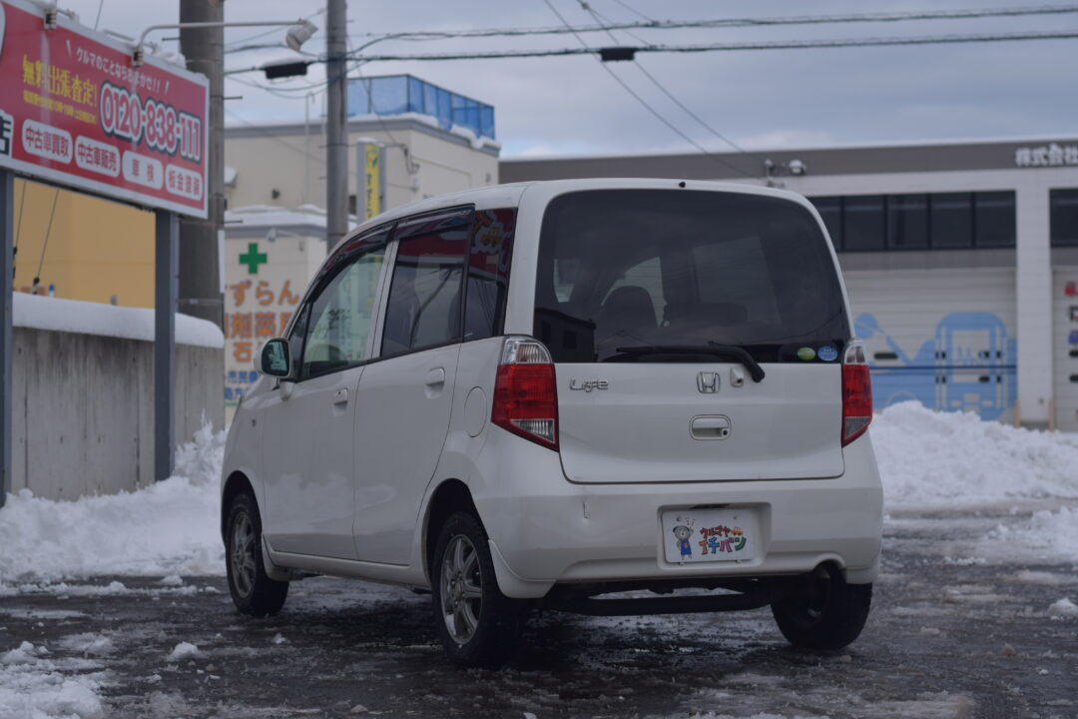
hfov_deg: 27.0
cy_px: 360
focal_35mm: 75
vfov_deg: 18.2
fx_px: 2246
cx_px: 539
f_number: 2.8
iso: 200
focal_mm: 50
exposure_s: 1/3200
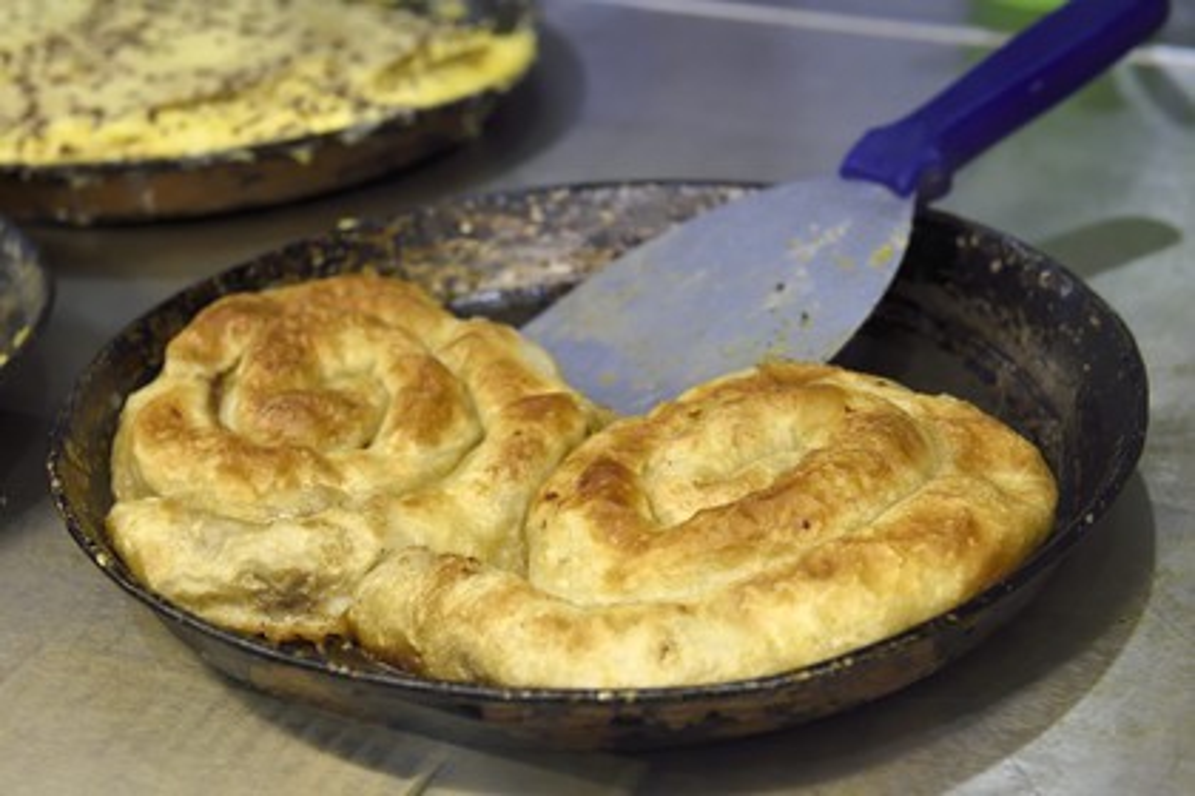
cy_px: 398
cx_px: 598
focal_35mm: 62
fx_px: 2058
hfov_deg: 32.4
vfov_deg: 21.9
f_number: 6.3
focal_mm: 62
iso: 2500
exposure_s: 1/80
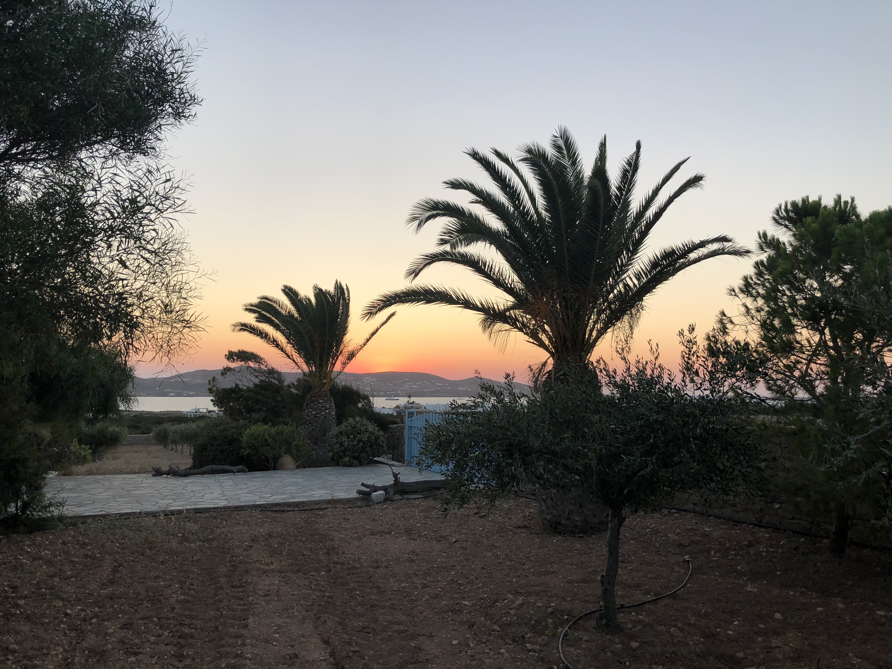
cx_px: 446
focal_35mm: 28
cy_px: 334
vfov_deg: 49.7
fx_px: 722
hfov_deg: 63.4
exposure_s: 1/302
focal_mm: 3.99
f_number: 1.8
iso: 20
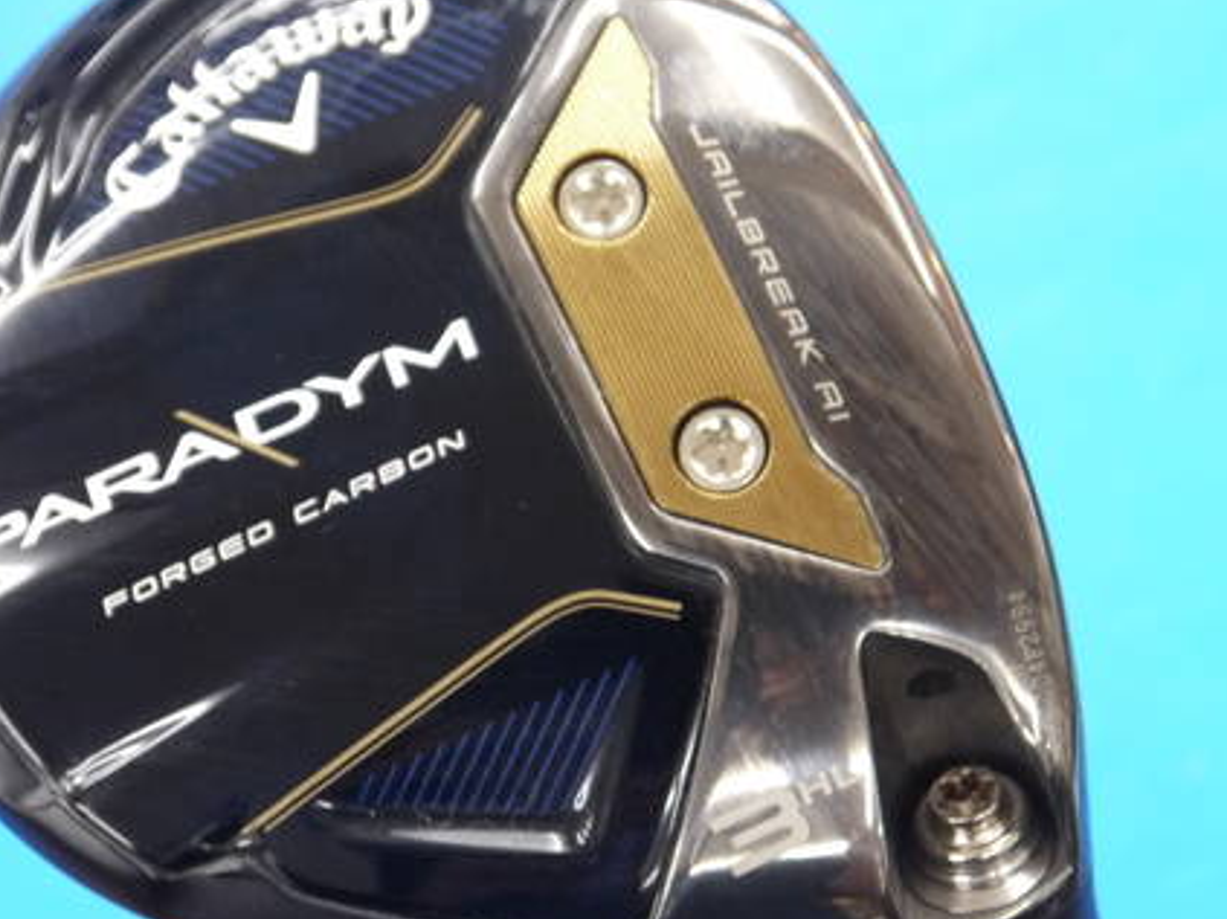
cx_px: 554
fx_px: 4500
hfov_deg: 15.5
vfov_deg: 11.7
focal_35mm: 127
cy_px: 400
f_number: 5.6
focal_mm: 42
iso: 800
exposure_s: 1/50
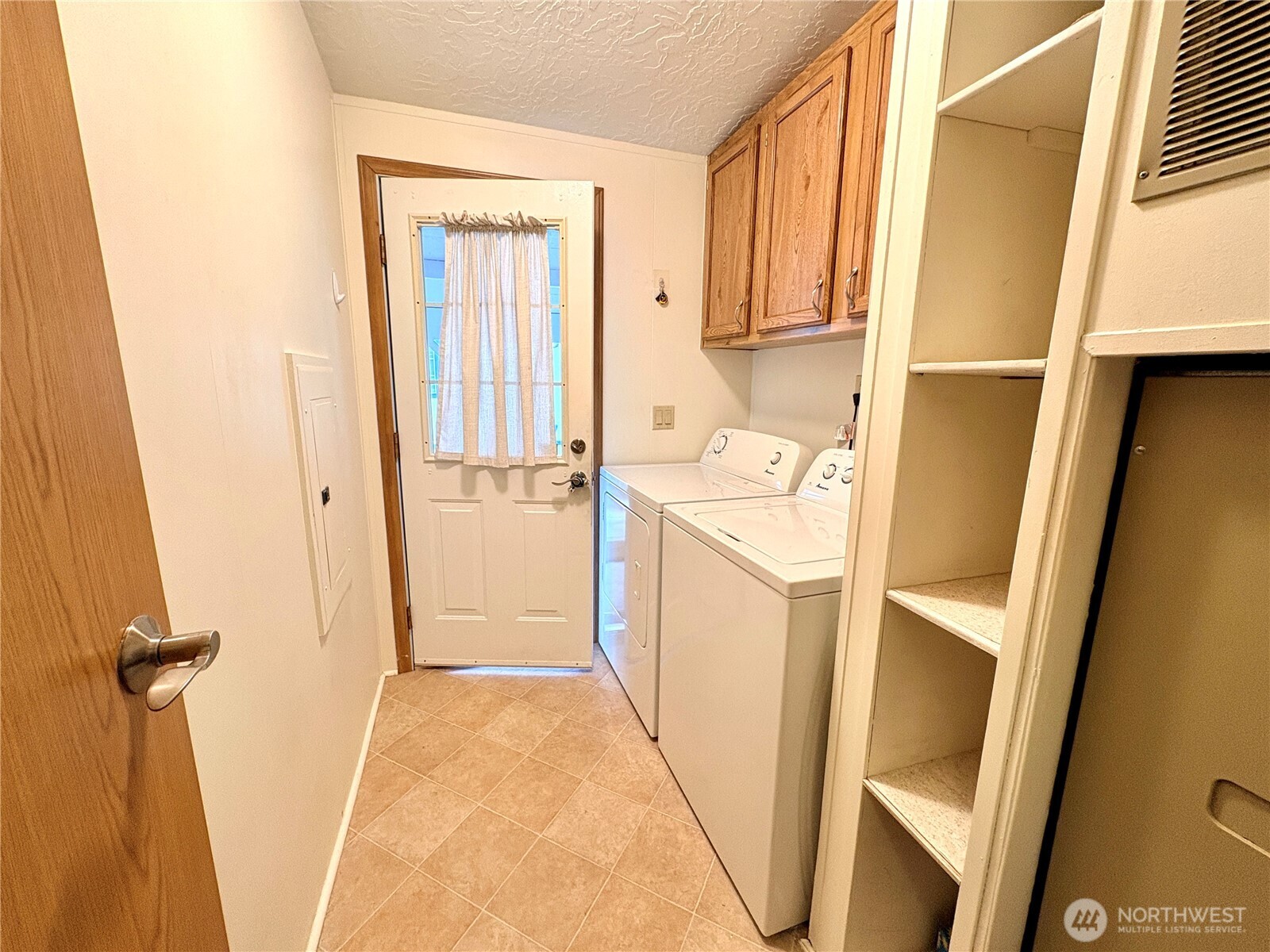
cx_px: 635
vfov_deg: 85.7
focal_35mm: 14
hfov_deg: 102.1
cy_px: 476
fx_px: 514
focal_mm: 2.22
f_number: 2.2
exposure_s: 1/120
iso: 200
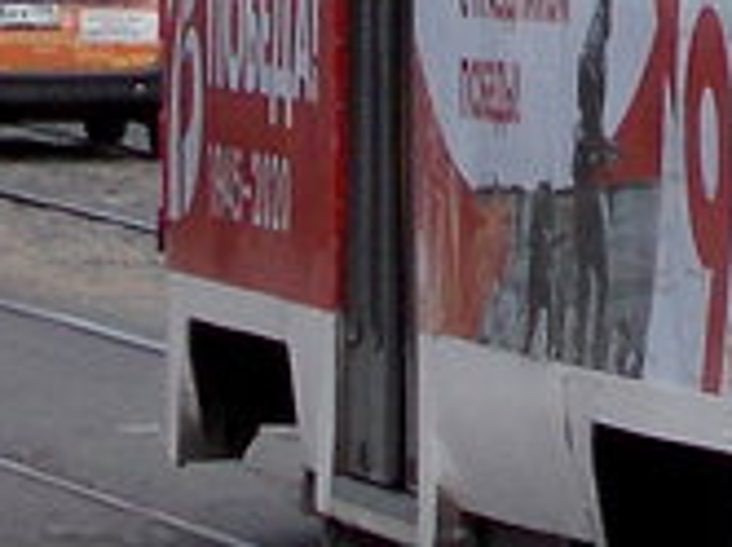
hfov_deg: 3.2
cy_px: -926
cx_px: 1358
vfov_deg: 2.4
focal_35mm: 622
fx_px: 13134
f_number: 6.3
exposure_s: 1/320
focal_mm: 15.4
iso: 80
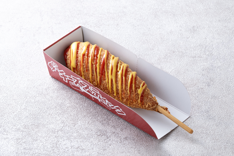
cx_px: 117
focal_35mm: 120
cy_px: 78
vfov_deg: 11.4
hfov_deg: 17.1
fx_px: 779
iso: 400
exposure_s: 1/200
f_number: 16
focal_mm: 120
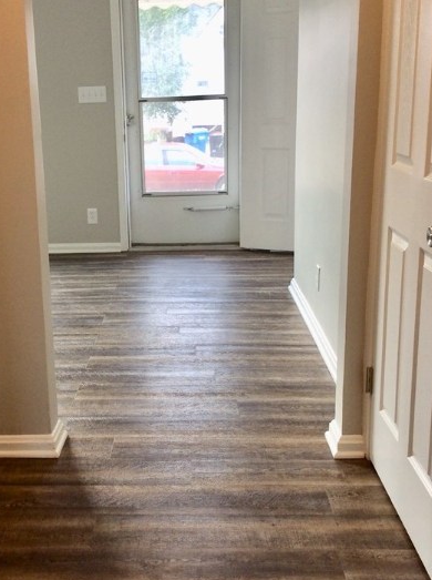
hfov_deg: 30.6
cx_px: 147
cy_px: 301
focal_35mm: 47
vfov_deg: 40.5
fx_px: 785
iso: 50
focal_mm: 3.3
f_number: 2.4
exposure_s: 1/24
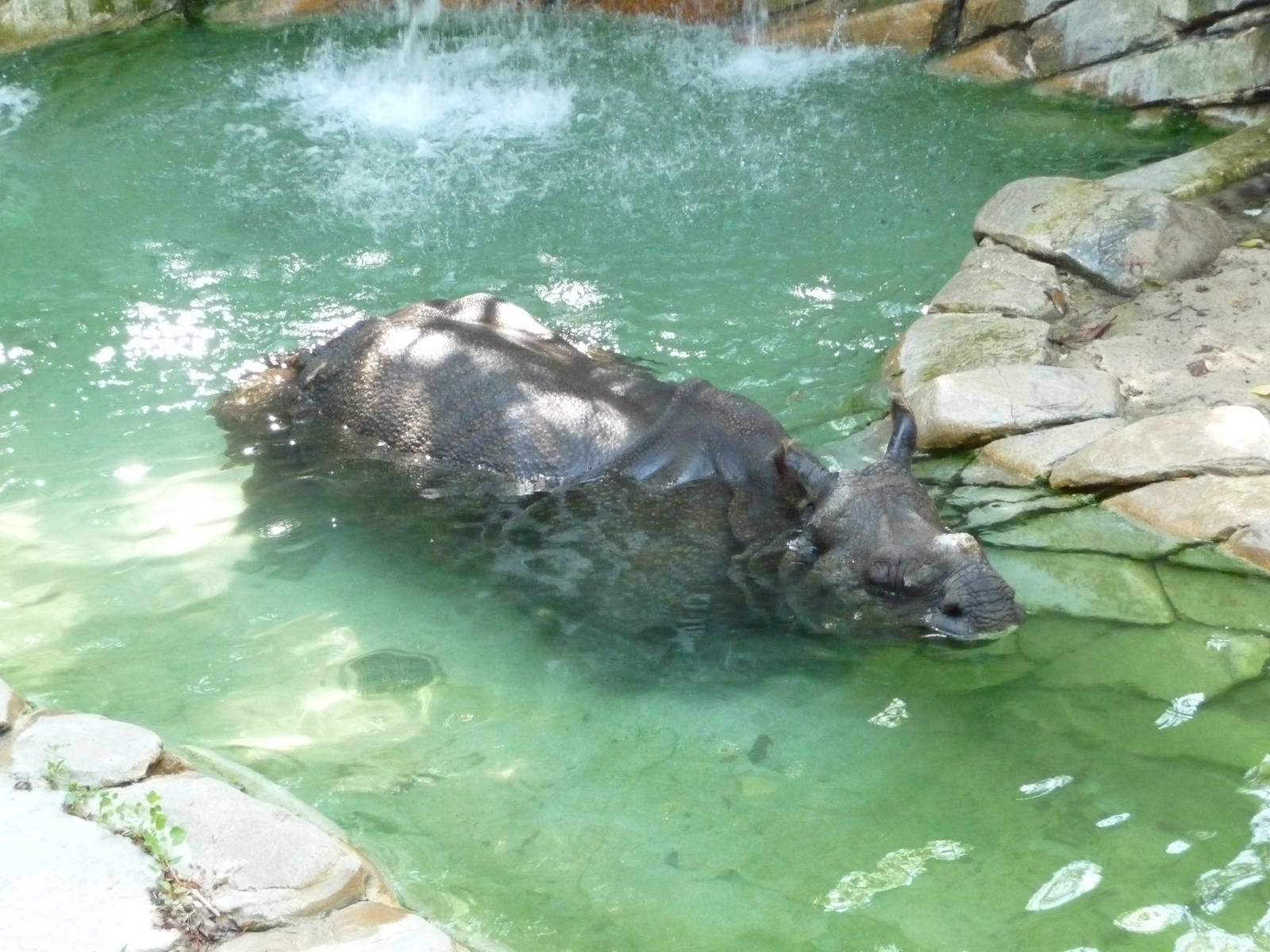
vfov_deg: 14.4
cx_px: 635
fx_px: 3779
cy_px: 476
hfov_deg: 19.1
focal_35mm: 103
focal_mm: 17.5
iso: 800
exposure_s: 1/100
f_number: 4.7
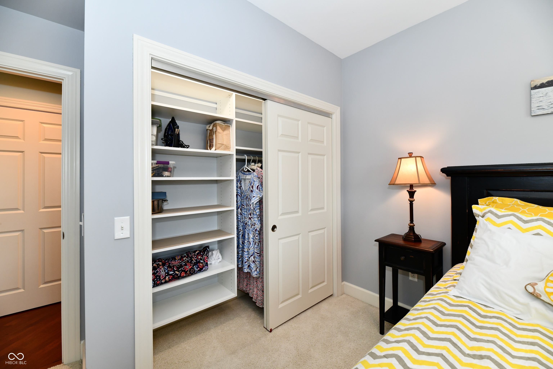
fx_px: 215
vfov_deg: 81.2
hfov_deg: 104.3
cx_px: 276
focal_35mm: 14
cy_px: 184
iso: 640
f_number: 6.3
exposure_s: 1/60
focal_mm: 14
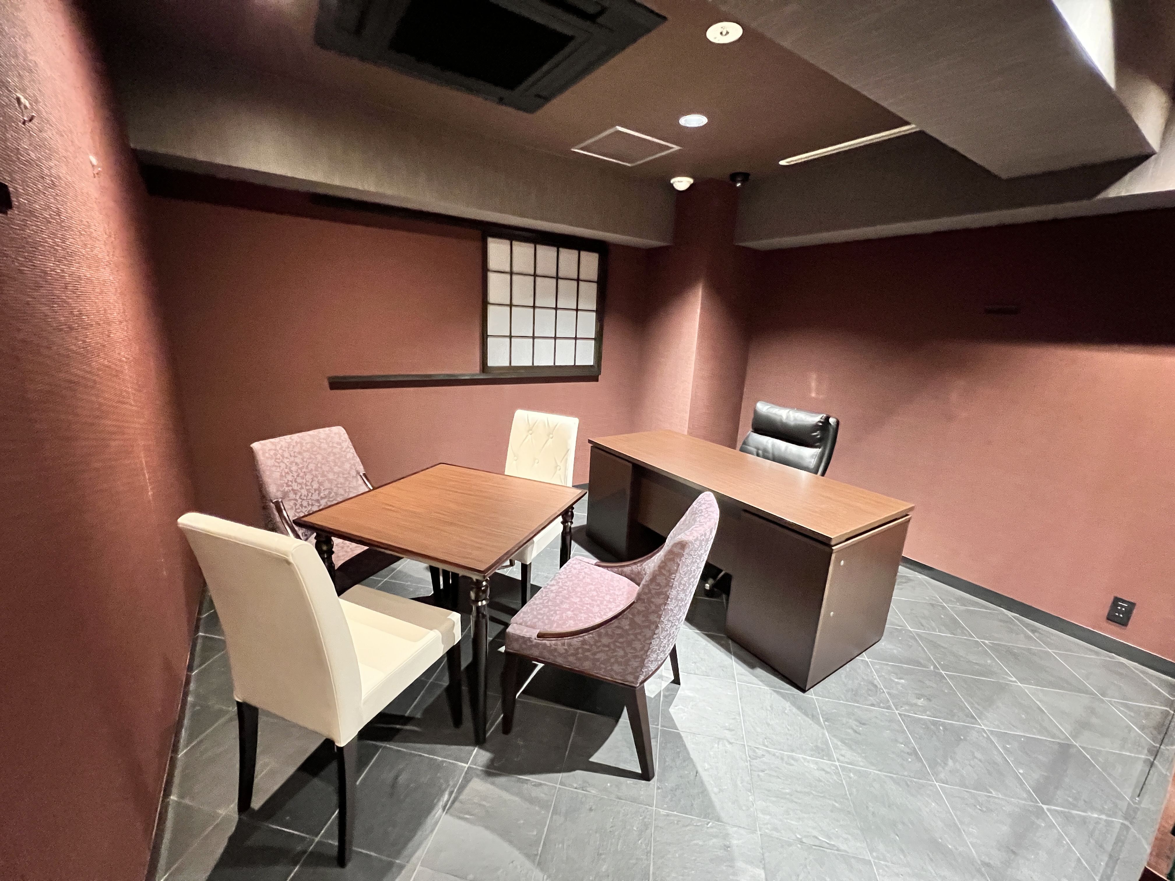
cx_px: 588
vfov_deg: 89.9
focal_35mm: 13
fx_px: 441
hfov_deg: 106.2
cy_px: 440
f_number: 1.8
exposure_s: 1/51
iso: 1000
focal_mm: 1.57
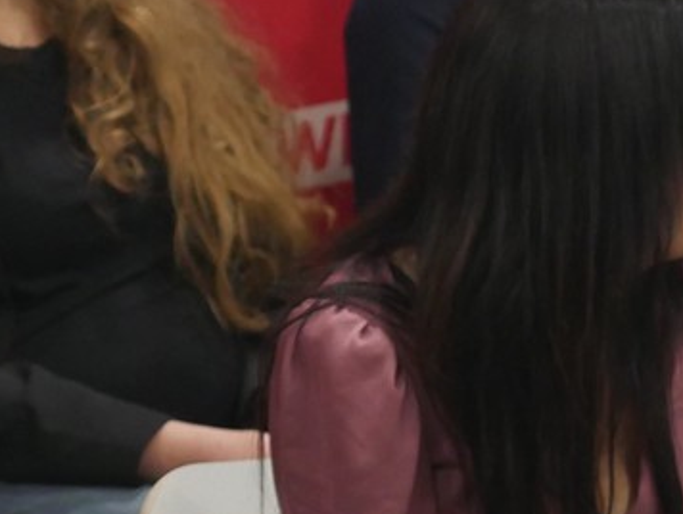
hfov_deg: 4.5
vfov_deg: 3.4
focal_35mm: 436
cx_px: -326
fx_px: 8614
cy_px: 44
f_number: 3.5
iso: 1250
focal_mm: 54
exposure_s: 1/125
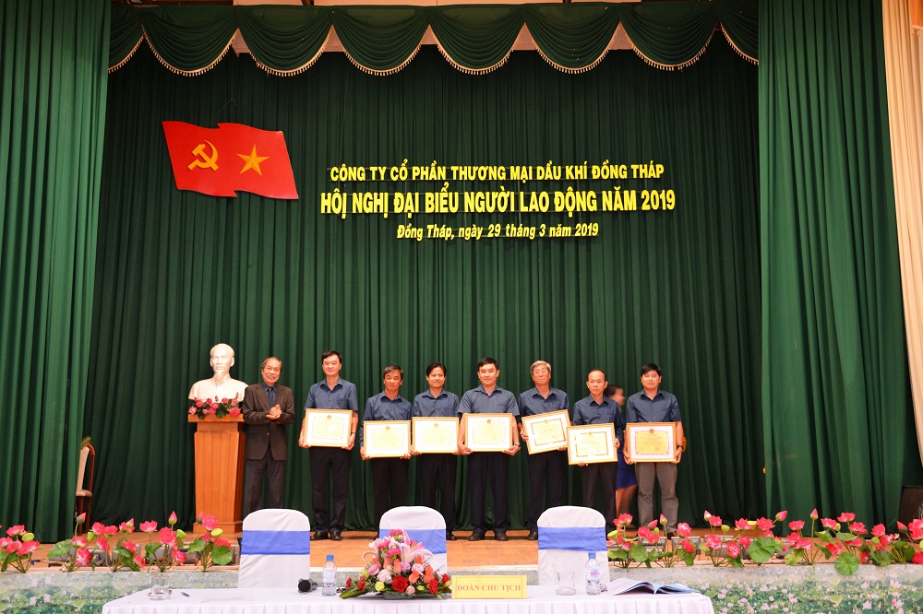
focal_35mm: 39
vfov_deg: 34.2
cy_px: 307
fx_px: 1000
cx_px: 462
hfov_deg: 49.6
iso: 560
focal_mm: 26
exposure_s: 1/15
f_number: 3.8
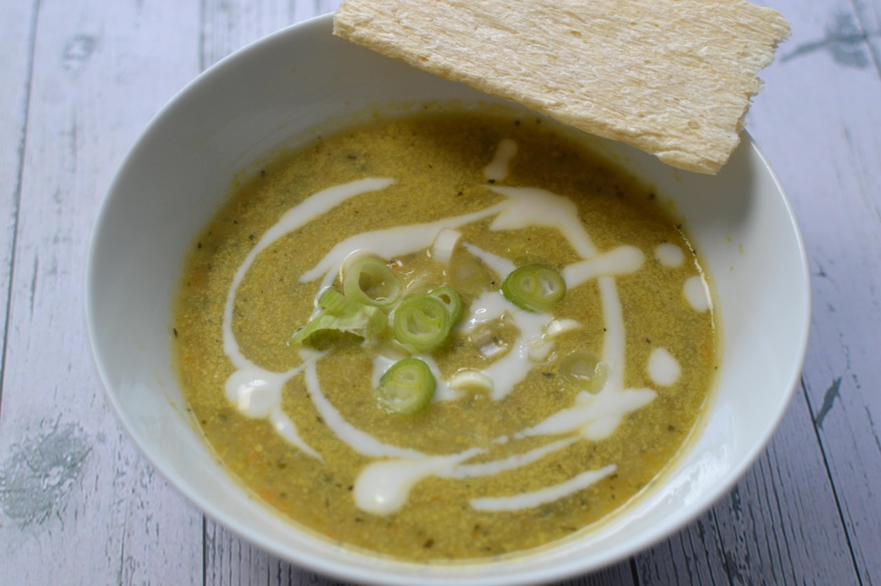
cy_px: 293
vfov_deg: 25.7
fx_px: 1284
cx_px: 440
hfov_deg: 37.9
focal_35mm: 52
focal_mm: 35
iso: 400
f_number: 3.5
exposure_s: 1/320
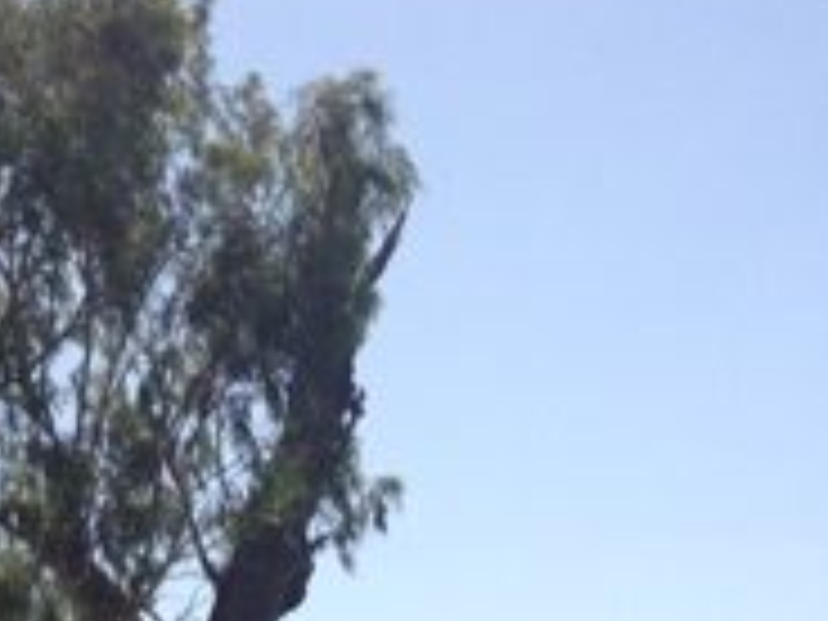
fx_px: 2918
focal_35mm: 122
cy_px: 873
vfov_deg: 11.7
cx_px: 27
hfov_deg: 15.9
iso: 50
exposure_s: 1/2045
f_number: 2.4
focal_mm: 4.28
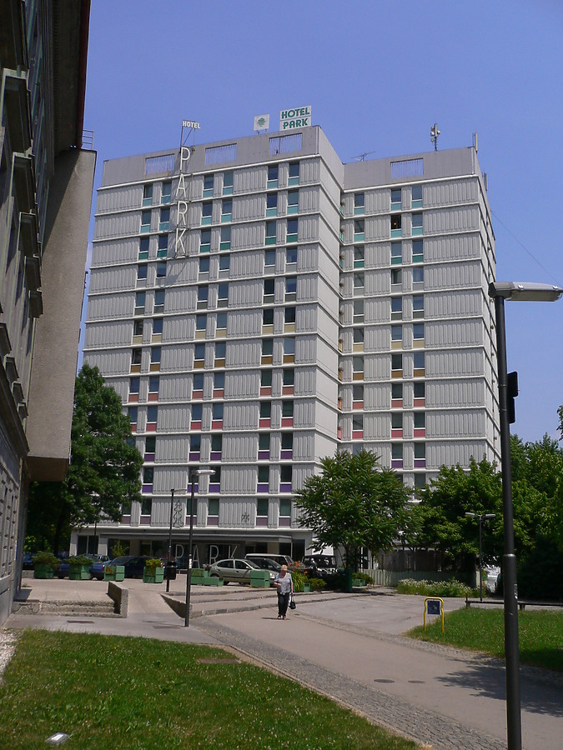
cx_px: 282
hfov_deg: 40.7
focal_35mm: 35
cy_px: 375
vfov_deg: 52.6
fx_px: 759
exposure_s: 1/500
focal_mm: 5.8
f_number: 5.6
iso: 80
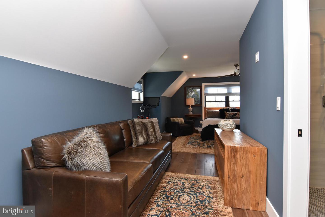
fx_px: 163
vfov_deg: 67.5
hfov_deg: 90.0
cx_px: 162
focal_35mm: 18
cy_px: 108
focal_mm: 12
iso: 800
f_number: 7.1
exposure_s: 1/80
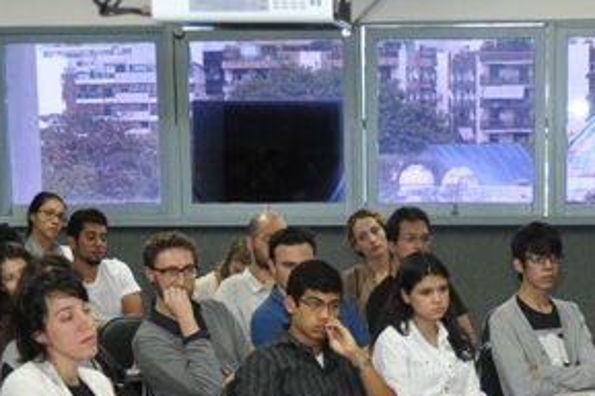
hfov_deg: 17.4
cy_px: 567
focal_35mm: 117
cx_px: 436
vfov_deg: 11.3
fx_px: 1932
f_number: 4
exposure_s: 1/60
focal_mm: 22
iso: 800
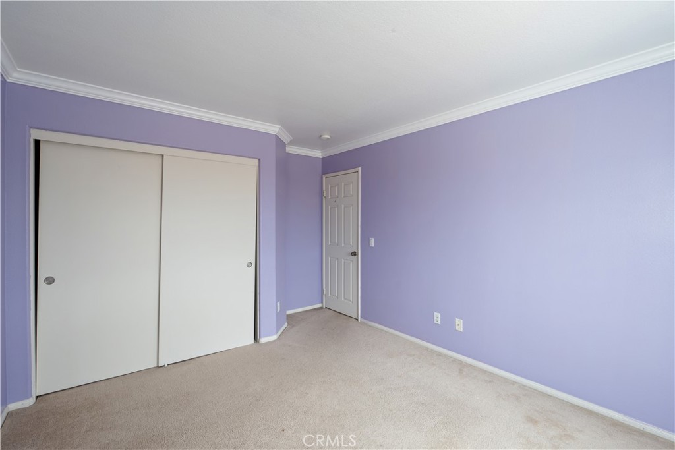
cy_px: 225
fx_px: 300
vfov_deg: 73.8
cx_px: 338
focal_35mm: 16
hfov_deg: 96.7
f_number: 7.1
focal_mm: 16
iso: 250
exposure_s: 1/6
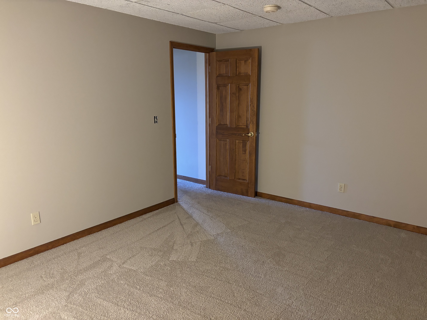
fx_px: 321
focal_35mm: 26
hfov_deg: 67.3
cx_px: 214
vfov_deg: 53.1
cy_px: 160
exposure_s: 1/40
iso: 640
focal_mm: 5.96
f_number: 1.6
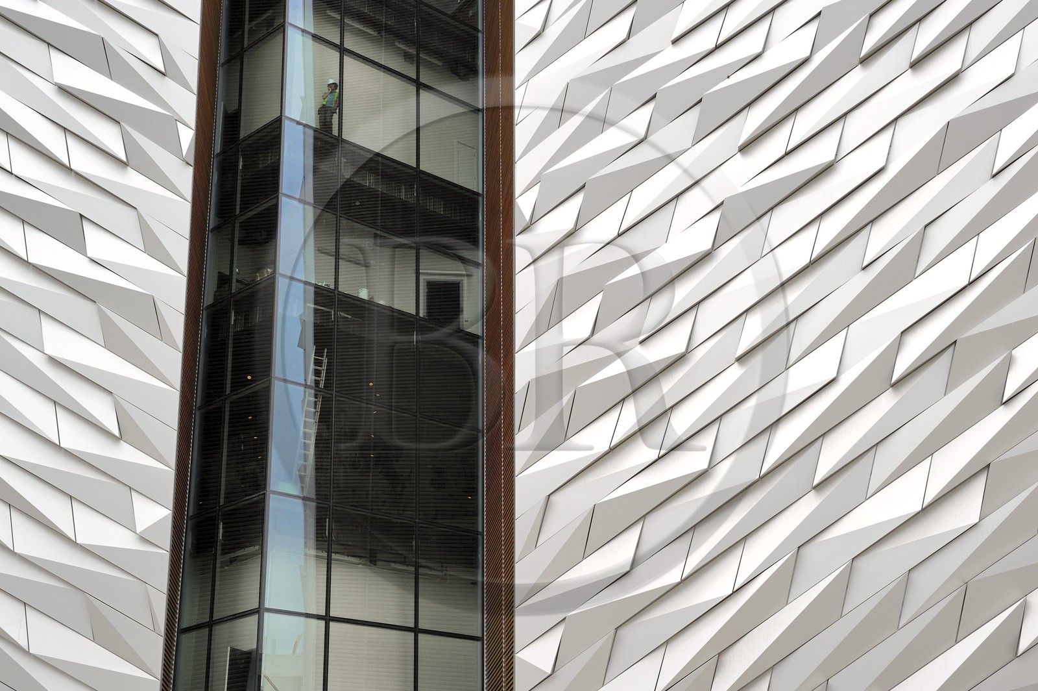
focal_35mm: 42
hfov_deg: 46.4
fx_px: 1210
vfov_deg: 31.8
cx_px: 519
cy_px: 346
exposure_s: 1/160
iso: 800
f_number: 11
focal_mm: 42
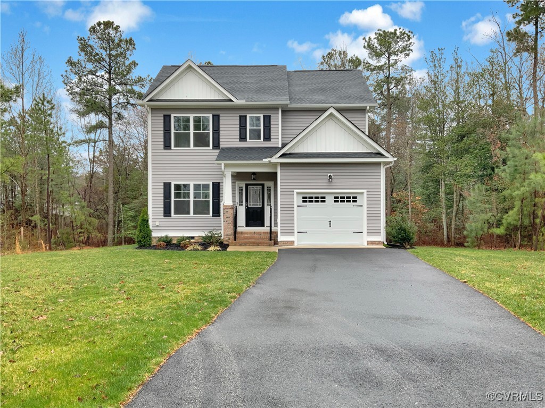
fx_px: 457
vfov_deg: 48.2
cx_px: 272
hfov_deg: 61.7
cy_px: 204
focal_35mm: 29
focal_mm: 3
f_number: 1.8
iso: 16
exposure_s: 1/241
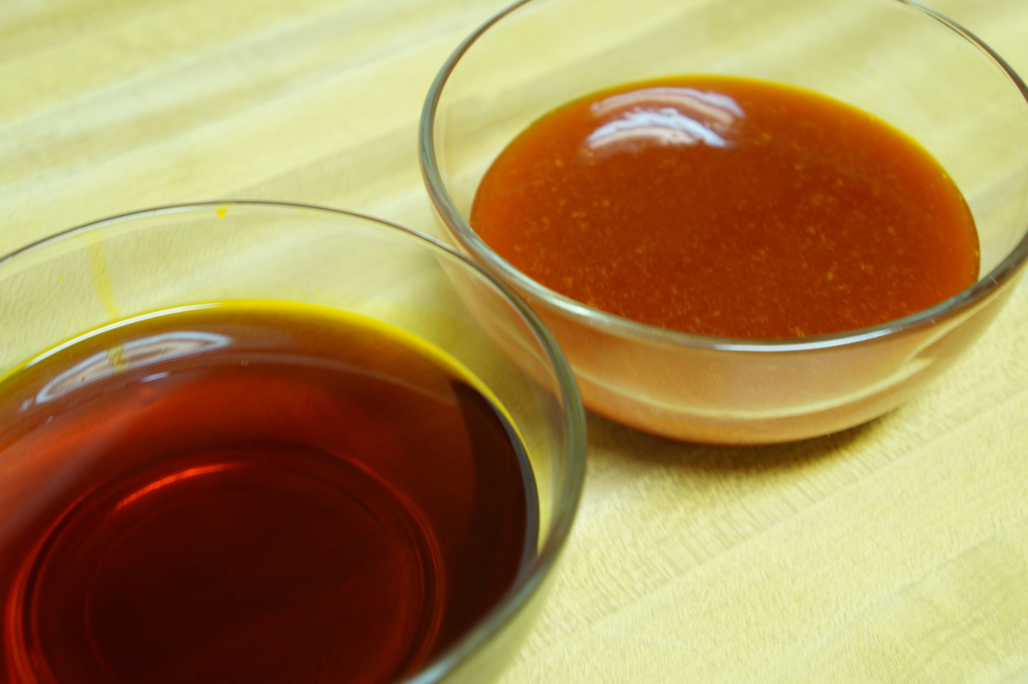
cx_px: 514
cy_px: 342
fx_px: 1755
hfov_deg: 32.6
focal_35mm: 62
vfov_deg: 22.1
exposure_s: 1/5
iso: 400
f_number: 4.5
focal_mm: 41
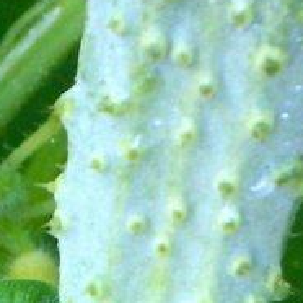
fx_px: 2208
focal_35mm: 223
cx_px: 308
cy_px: 15
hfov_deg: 7.8
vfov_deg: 7.8
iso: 400
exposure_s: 1/125
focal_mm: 8.4
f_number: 3.6
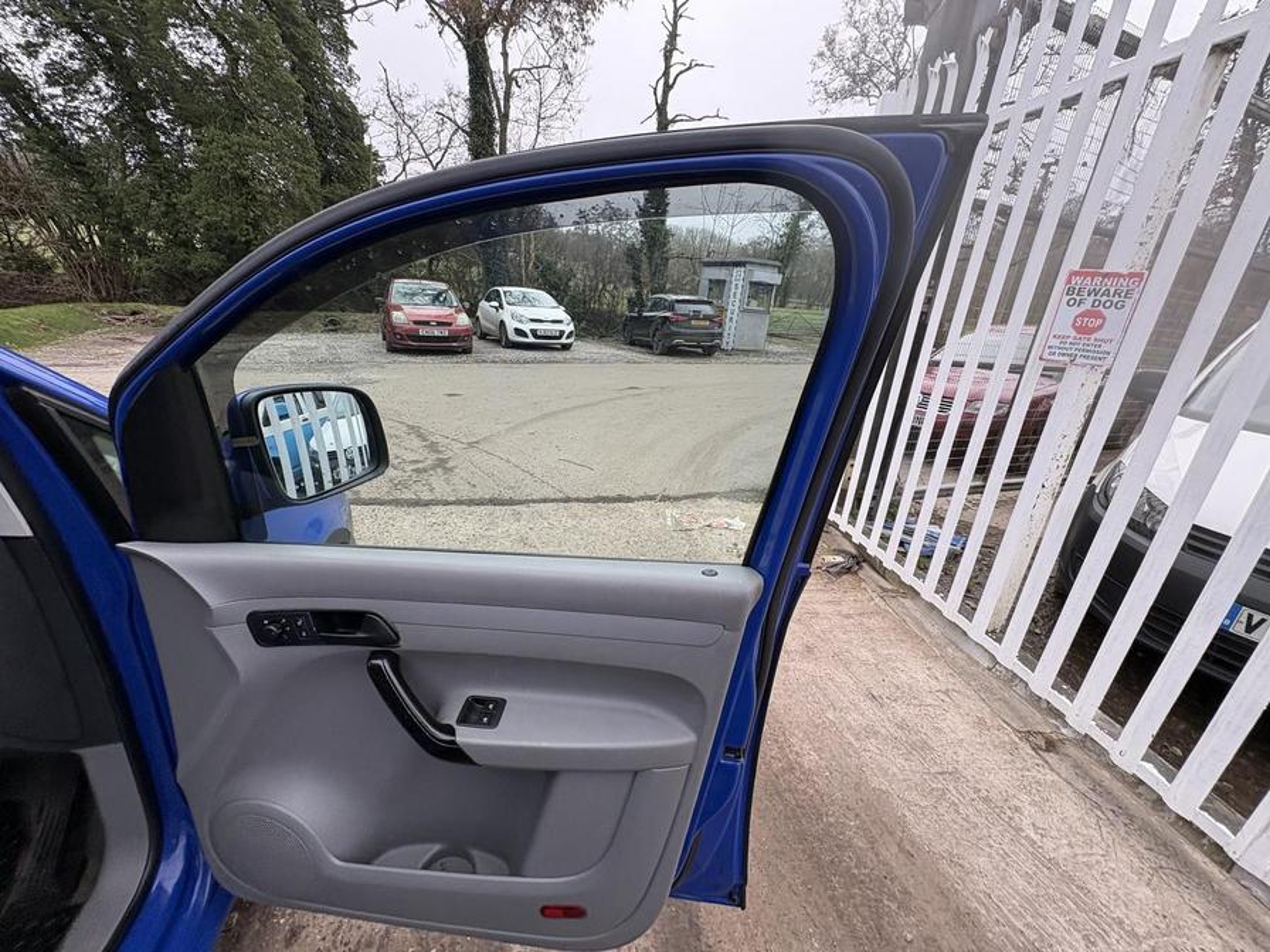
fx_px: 514
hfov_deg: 102.1
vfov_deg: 85.7
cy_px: 476
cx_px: 635
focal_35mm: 14
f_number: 2.2
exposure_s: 1/476
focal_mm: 2.22
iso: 64
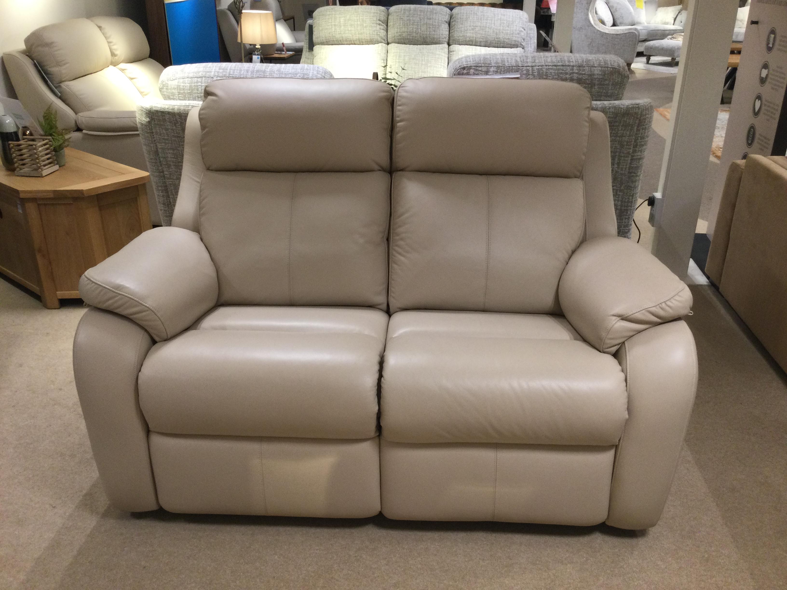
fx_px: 705
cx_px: 394
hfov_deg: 58.4
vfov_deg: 45.4
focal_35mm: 31
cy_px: 295
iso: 64
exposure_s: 1/33
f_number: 2.4
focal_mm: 3.3
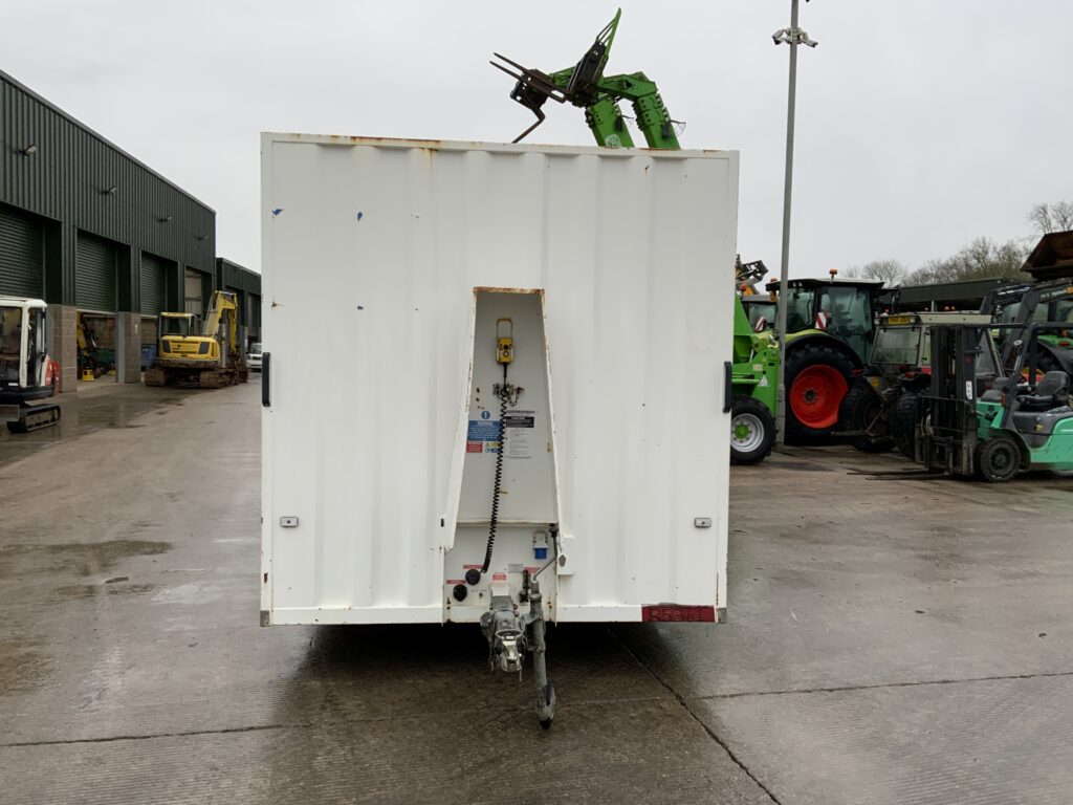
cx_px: 536
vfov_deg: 48.2
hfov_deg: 61.7
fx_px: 899
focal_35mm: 29
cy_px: 402
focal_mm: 3
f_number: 1.8
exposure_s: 1/122
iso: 32
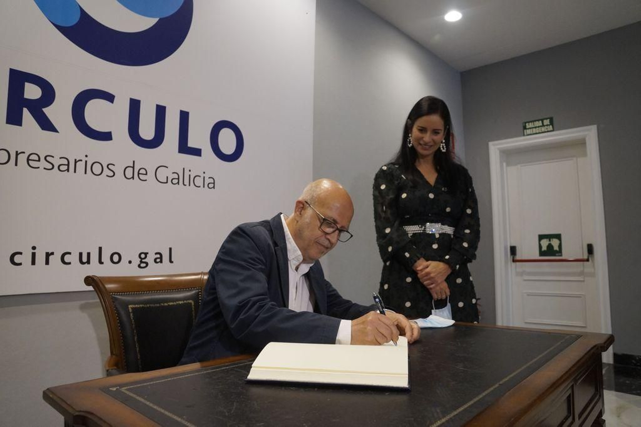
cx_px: 320
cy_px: 214
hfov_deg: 73.8
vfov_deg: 53.1
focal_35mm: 24
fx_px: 427
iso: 800
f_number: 4
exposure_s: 1/60
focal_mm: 16
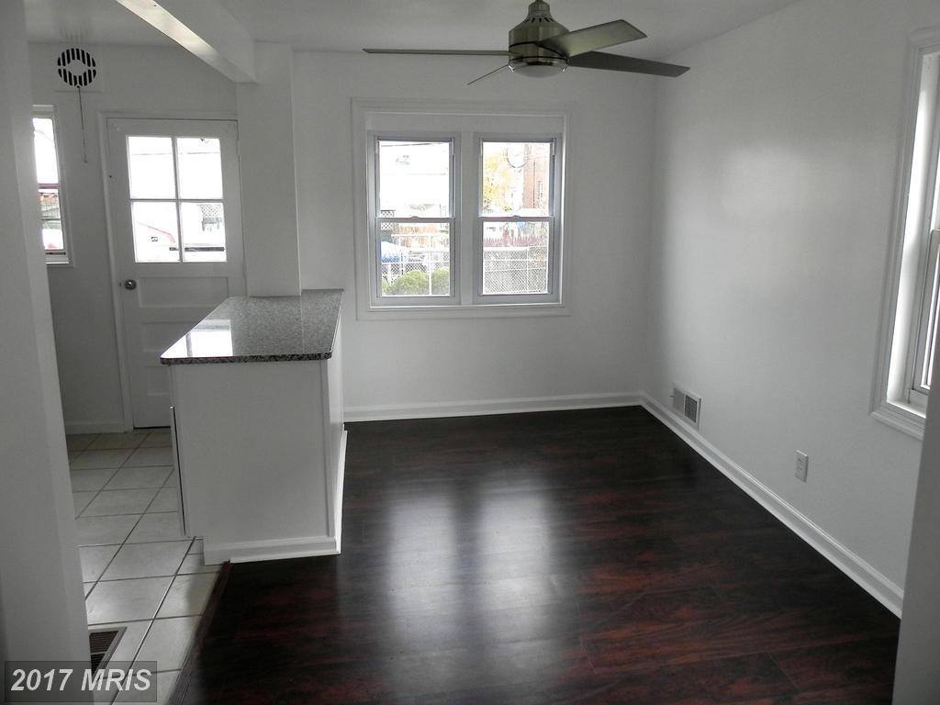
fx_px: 706
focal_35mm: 26
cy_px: 352
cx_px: 470
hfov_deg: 67.3
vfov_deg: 53.1
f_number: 3.5
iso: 160
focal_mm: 4.6
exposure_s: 1/103
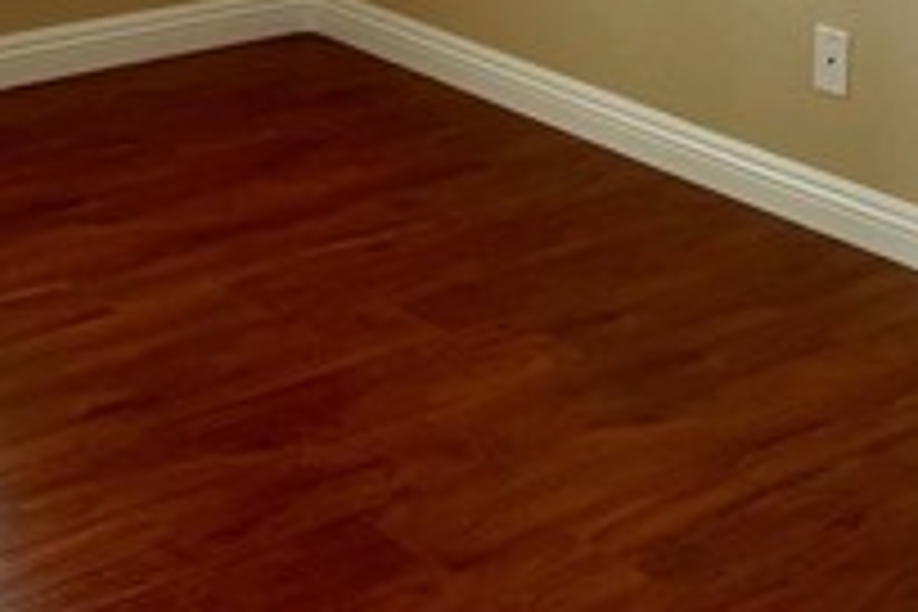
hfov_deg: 23.4
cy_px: -396
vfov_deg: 14.6
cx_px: 140
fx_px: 2167
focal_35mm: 85
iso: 125
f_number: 1.6
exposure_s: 1/115
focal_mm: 4.2
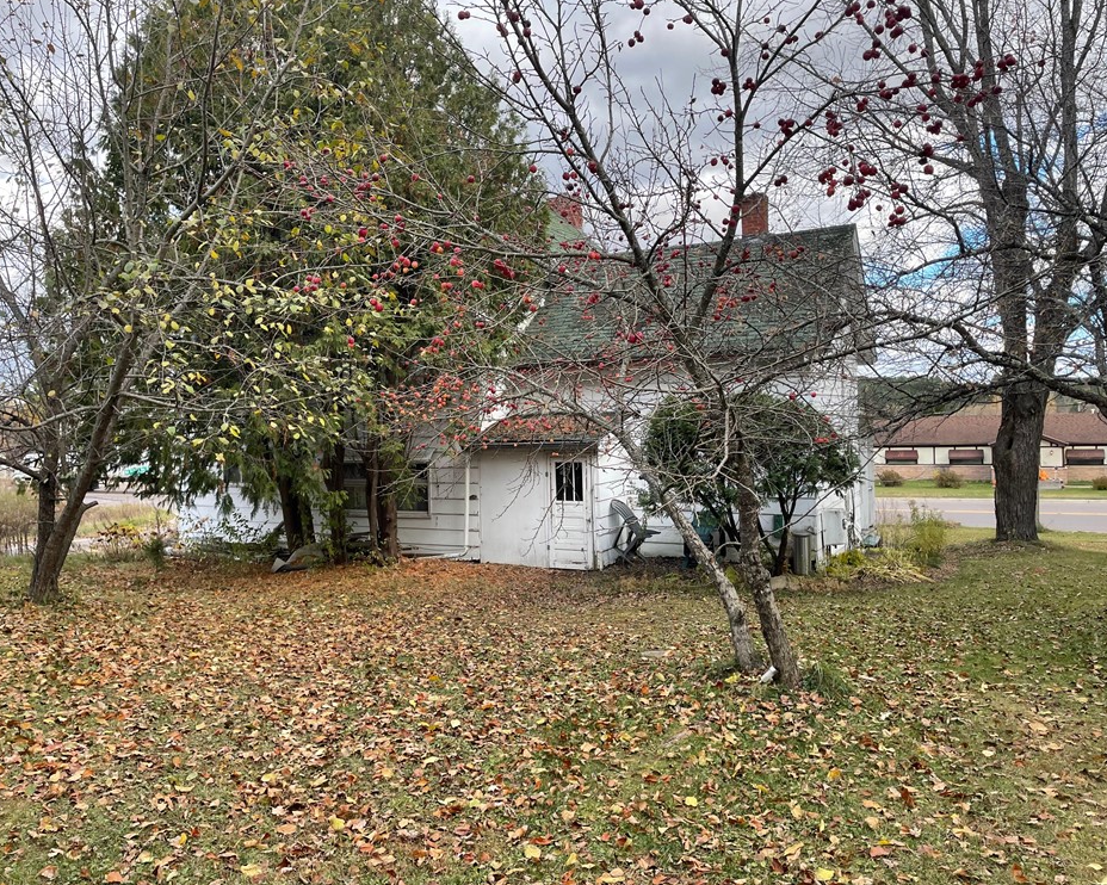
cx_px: 539
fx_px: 917
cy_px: 431
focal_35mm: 28
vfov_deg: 51.5
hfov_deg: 62.2
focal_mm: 4.2
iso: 32
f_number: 1.6
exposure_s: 1/432
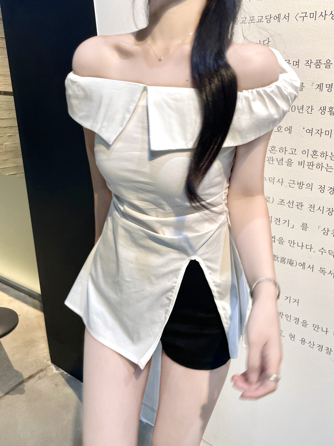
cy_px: 223
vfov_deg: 67.3
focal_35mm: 26
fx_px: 334
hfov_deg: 53.1
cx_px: 167
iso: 160
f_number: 1.6
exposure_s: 1/60
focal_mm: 4.2
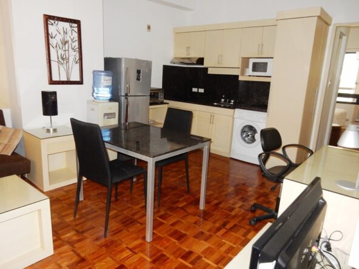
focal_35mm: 25
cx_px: 180
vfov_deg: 54.9
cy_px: 134
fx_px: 259
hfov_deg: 69.4
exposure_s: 1/30
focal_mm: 4.5
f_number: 3.7
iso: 320
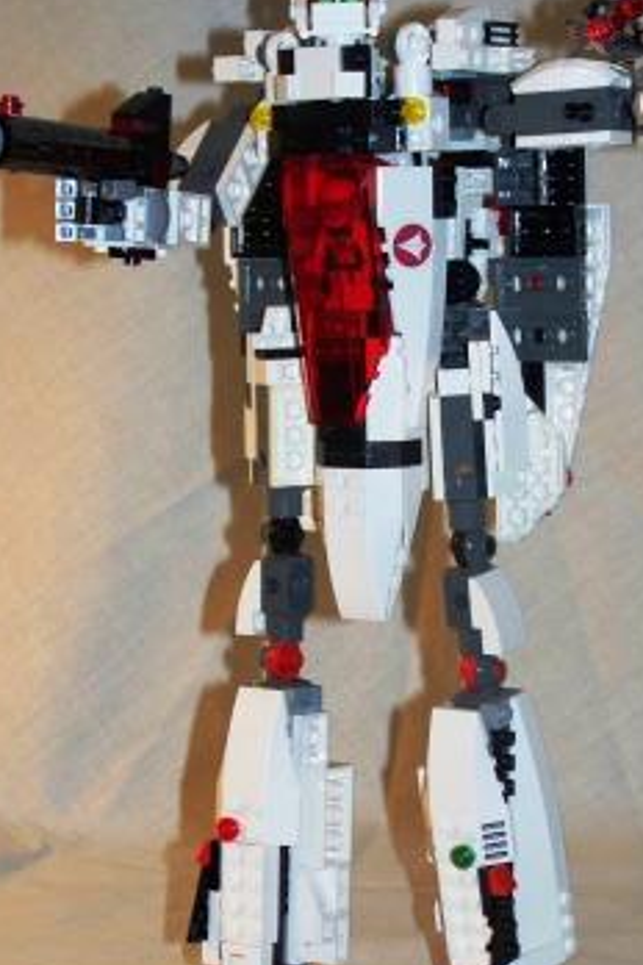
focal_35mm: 119
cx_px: 344
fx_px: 3188
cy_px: 471
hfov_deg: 11.5
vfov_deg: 17.2
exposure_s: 1/40
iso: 200
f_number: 3.2
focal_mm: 14.7
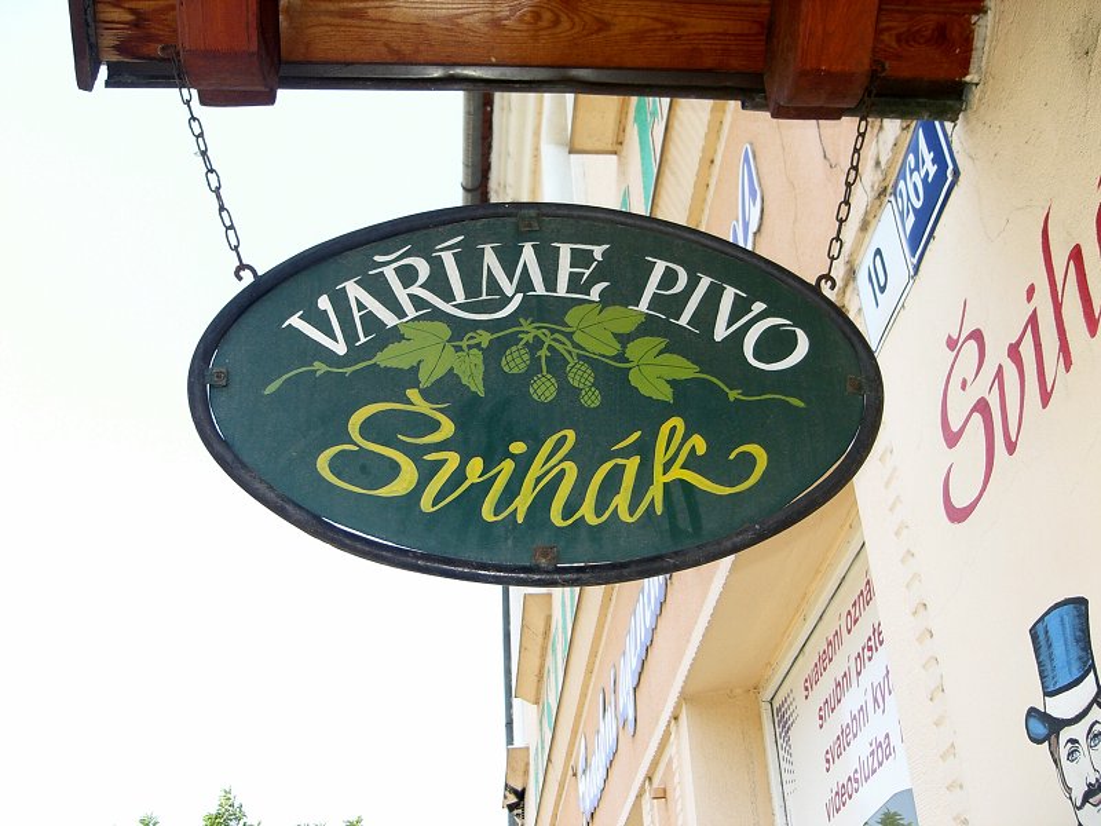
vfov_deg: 37.7
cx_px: 550
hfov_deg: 49.0
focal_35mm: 38
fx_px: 1209
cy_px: 413
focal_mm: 6.3
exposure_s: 1/250
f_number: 3.1
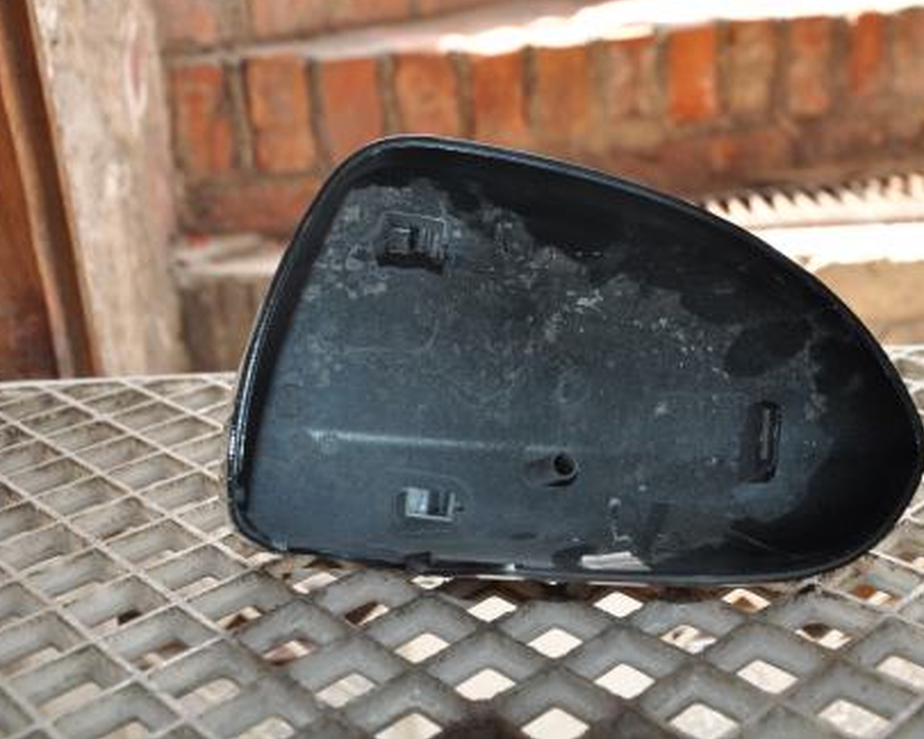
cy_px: 364
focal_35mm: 45
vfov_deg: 33.4
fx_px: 1231
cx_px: 535
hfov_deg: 41.0
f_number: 4
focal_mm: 26
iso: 320
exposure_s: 1/125
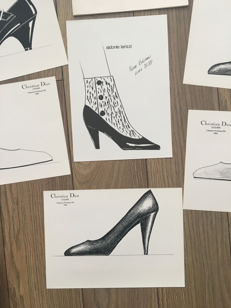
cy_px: 154
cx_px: 116
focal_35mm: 29
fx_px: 258
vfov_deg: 61.7
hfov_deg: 48.2
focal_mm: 4.15
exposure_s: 1/33
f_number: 2.2
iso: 100
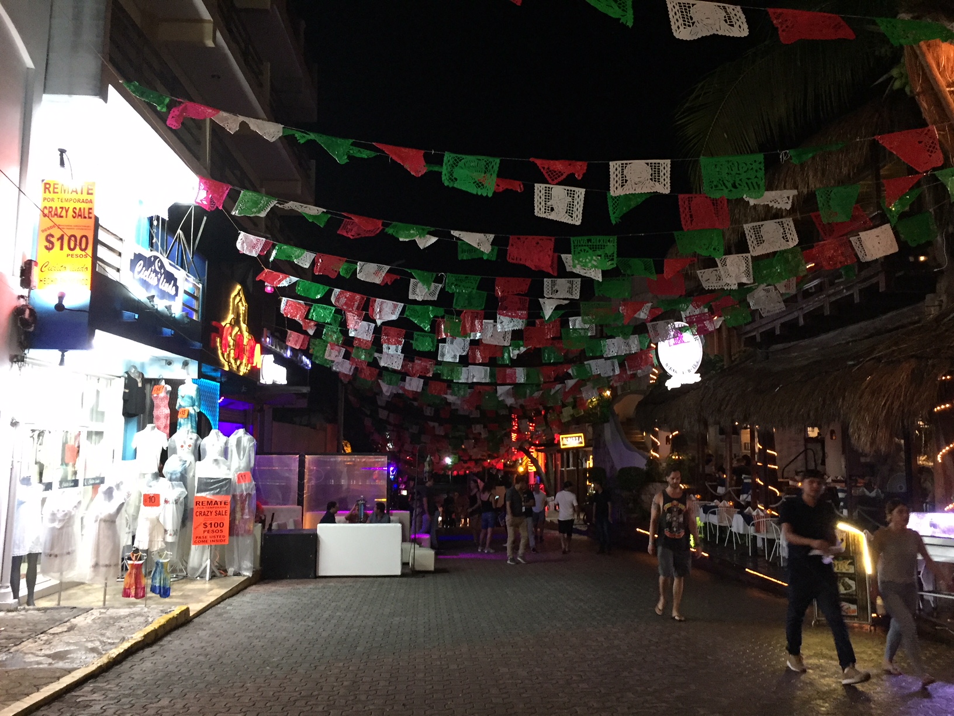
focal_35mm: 29
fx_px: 799
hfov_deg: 61.7
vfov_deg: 48.2
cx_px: 477
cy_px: 358
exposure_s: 1/17
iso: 250
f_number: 2.2
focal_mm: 4.15
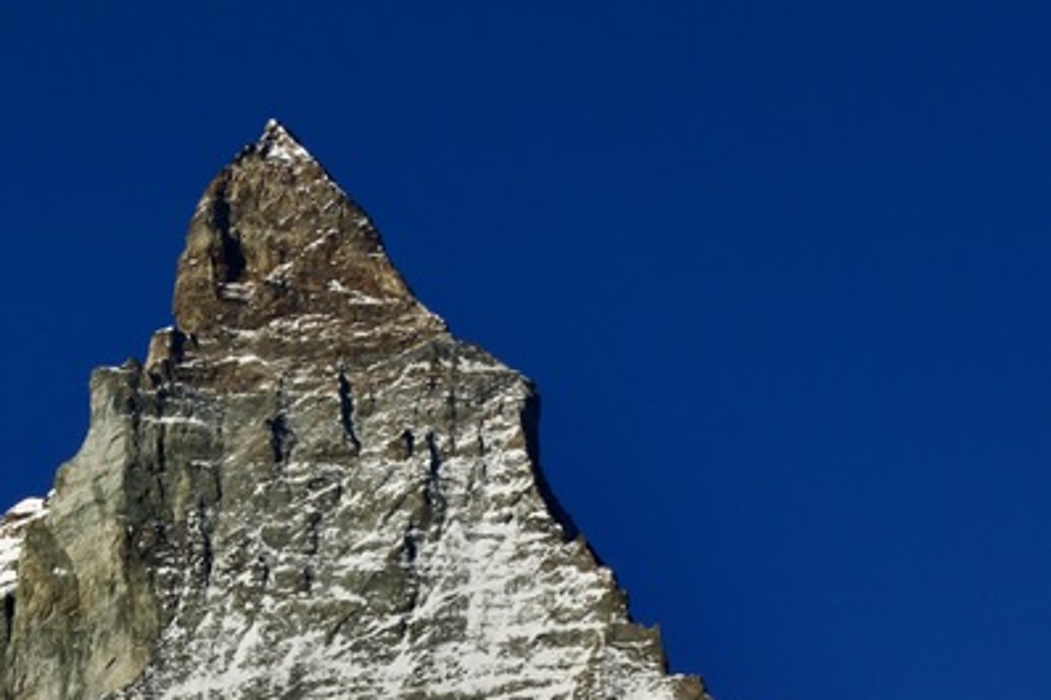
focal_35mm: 191
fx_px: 5574
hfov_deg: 10.7
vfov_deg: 7.1
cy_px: 803
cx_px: 193
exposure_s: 1/800
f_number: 5.6
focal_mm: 25.7
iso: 125
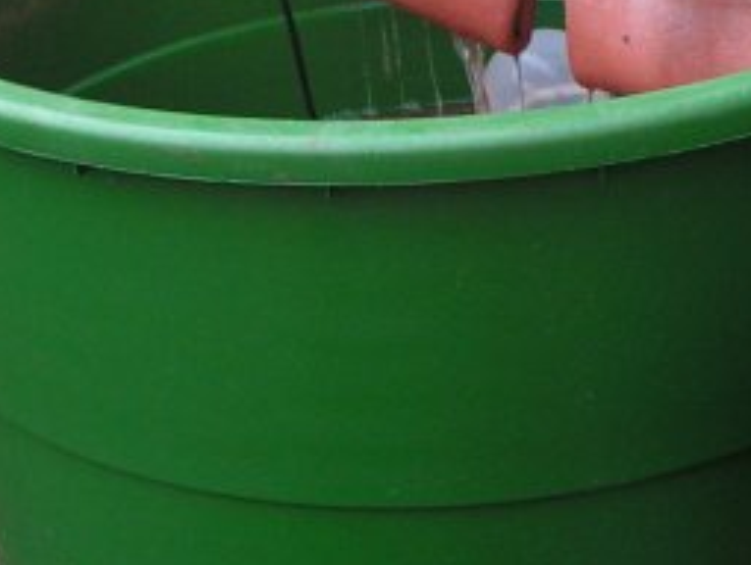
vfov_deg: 12.4
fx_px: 2585
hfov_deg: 16.2
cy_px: 91
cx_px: 739
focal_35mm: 119
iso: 80
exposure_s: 1/40
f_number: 2.8
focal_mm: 6.3
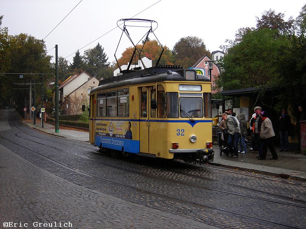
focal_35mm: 65
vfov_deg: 22.6
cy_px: 114
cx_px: 153
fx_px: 575
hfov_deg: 29.8
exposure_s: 1/102
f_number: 3.9
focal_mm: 10.8
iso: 50
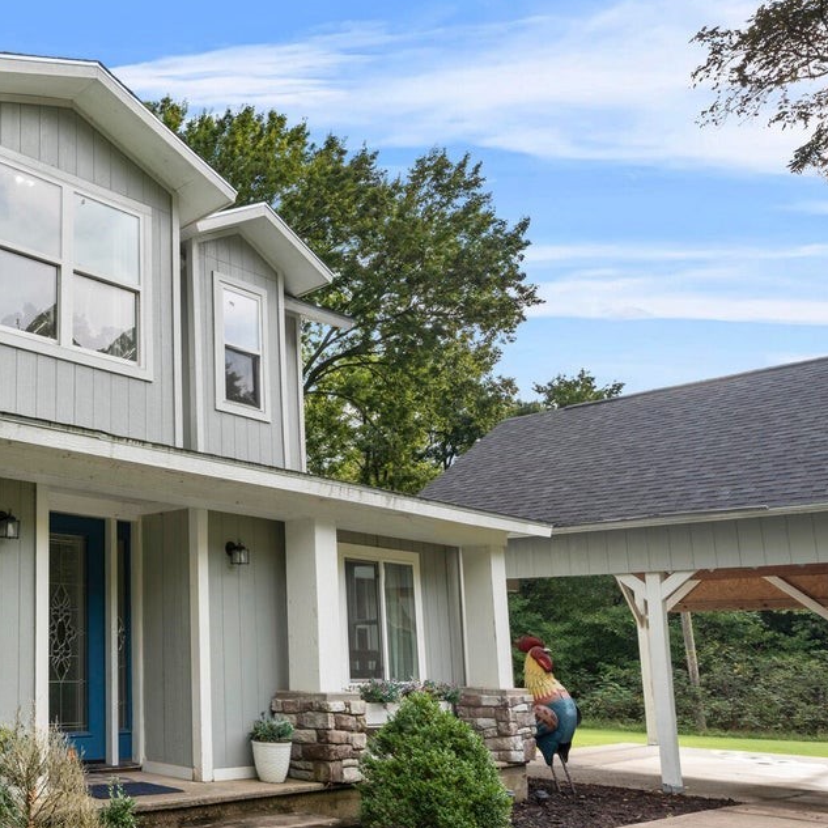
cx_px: -5
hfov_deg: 42.7
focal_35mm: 33
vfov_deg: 49.3
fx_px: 893
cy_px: 511
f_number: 9
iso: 250
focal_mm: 16
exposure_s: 1/80
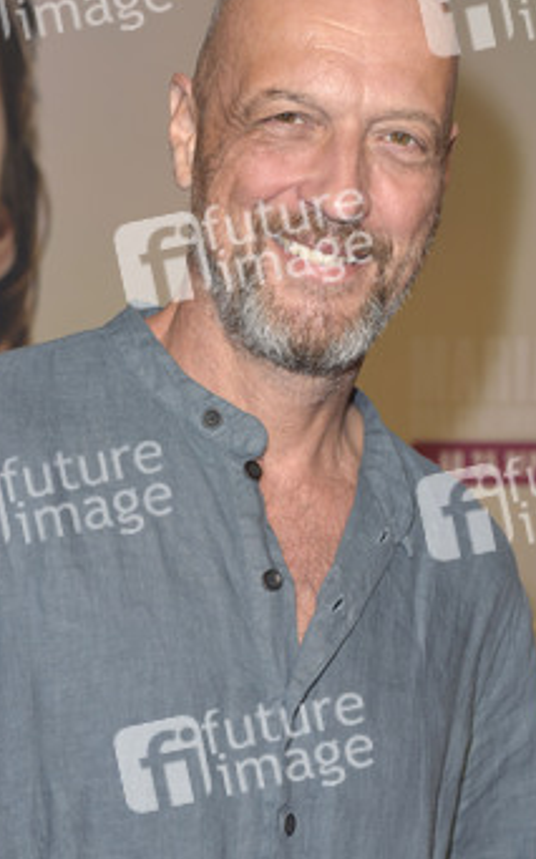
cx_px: 317
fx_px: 1730
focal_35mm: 74
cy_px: 375
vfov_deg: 27.8
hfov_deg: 17.6
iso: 800
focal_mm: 62
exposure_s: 1/200
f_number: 5.6
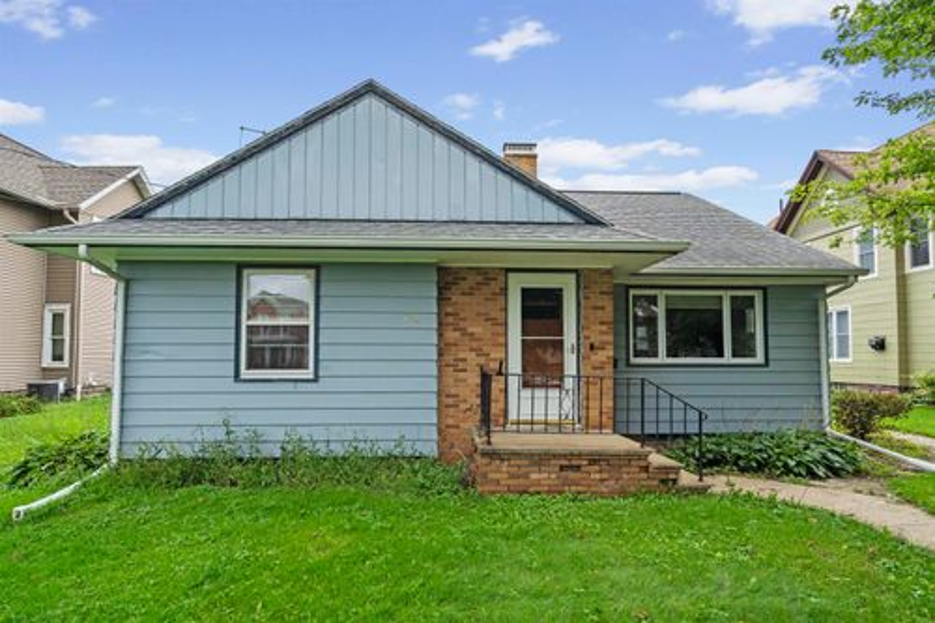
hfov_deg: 93.3
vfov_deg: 70.4
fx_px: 441
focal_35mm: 17
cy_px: 312
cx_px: 468
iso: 400
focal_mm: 17
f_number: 9
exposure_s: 1/200
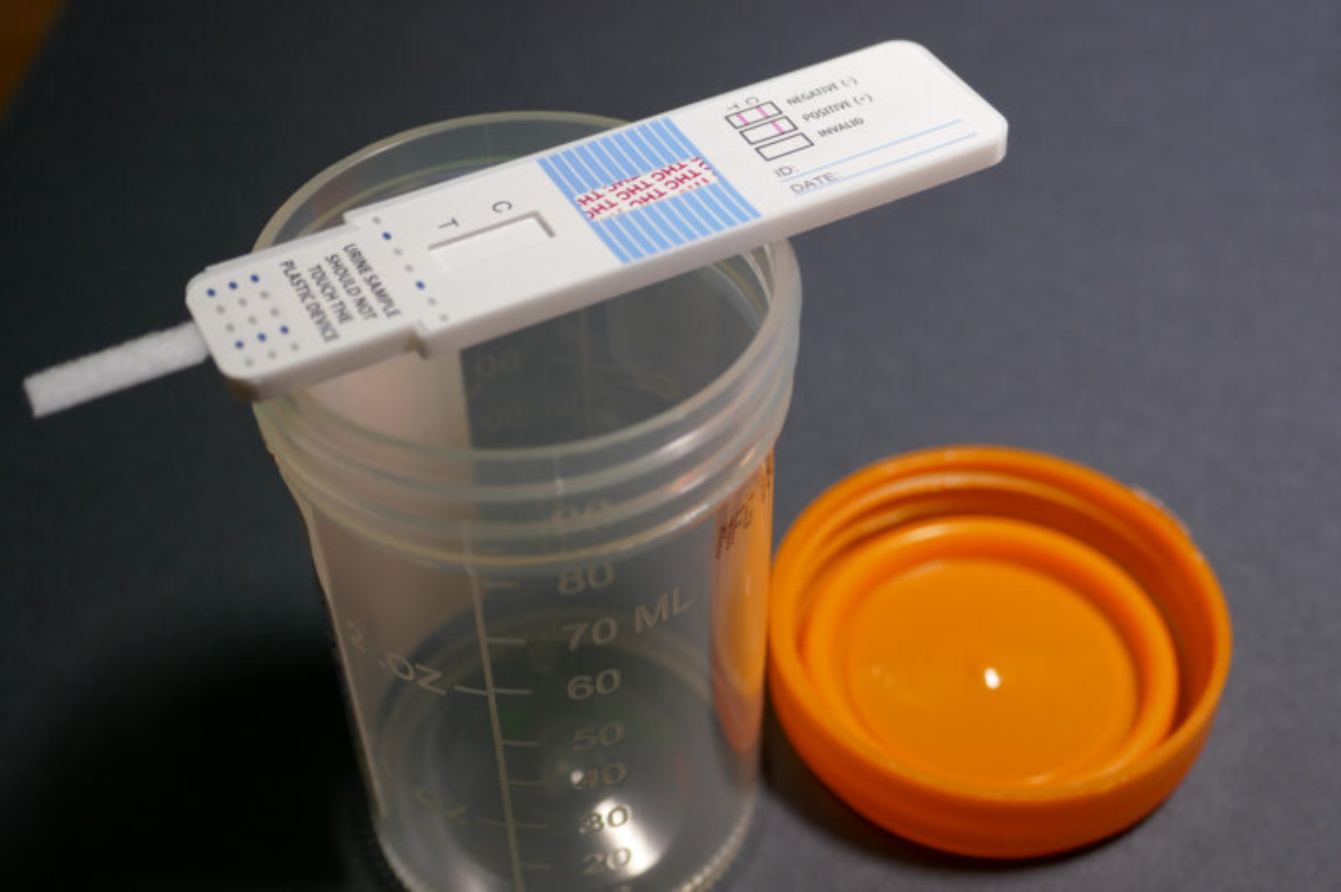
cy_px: 446
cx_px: 670
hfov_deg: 43.6
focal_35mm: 45
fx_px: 1675
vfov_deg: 29.8
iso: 200
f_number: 3.9
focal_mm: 16.5
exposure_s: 1/80
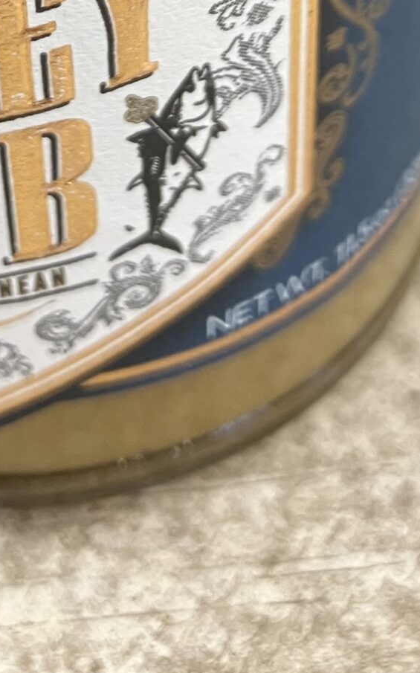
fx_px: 1540
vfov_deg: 22.0
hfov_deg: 15.3
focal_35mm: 84
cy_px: -220
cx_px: 15
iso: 160
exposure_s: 1/60
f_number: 1.8
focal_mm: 3.99
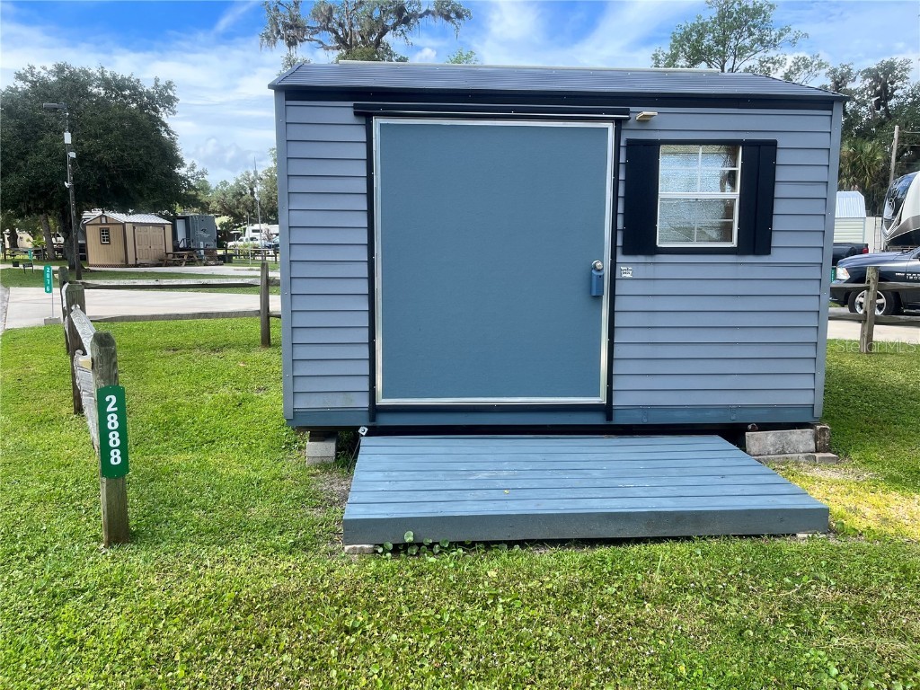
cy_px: 345
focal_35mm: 26
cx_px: 460
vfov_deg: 53.1
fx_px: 691
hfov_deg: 67.3
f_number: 1.6
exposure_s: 1/1252
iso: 50
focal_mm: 5.1
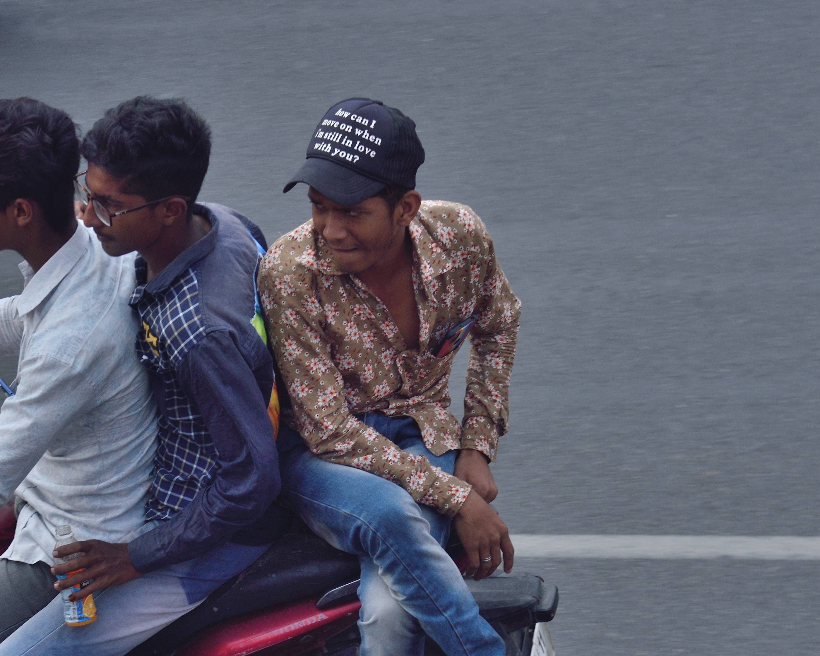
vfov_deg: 6.4
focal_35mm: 242
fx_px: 5873
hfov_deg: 8.0
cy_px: 418
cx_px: 213
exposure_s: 1/640
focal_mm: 120
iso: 100
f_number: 6.3
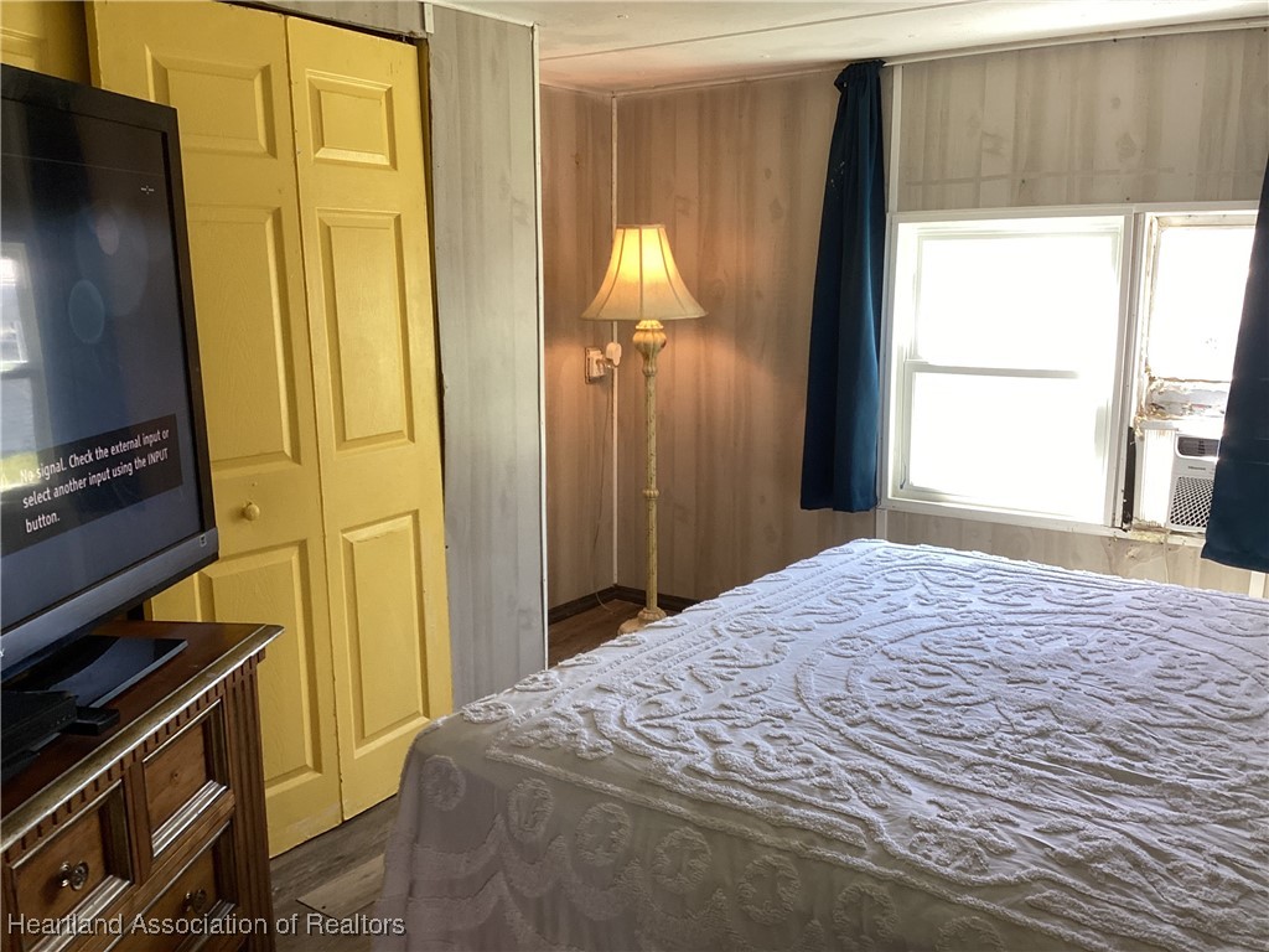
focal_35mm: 31
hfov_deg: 58.4
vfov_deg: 45.4
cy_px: 476
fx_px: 1136
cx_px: 634
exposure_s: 1/50
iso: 64
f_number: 2.4
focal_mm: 3.3
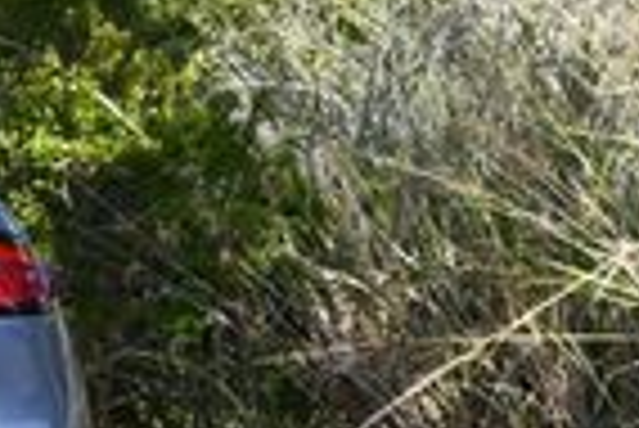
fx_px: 5757
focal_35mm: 324
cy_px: 437
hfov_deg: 6.1
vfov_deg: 4.2
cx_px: -742
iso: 180
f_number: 8
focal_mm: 36
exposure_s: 1/250
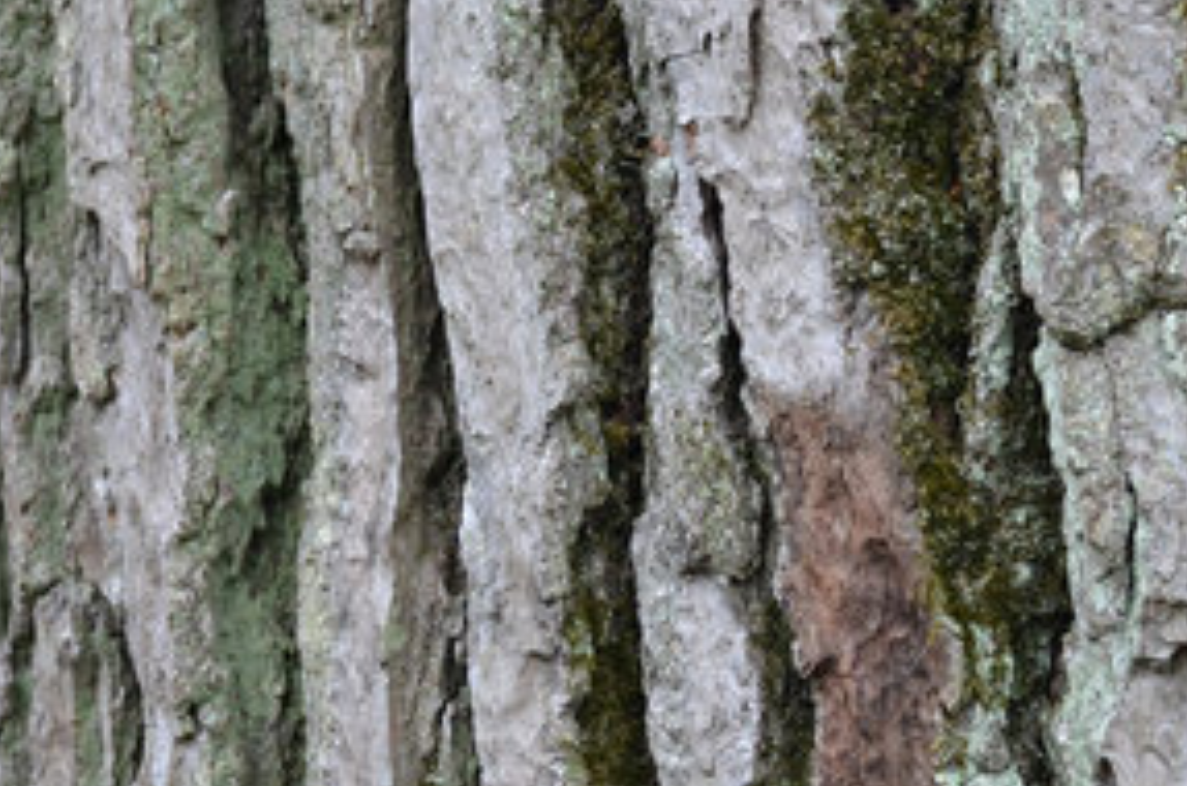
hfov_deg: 7.0
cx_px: 1133
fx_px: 9639
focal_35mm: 293
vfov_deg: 4.7
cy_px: 393
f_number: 8
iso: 100
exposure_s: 1/15
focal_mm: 70
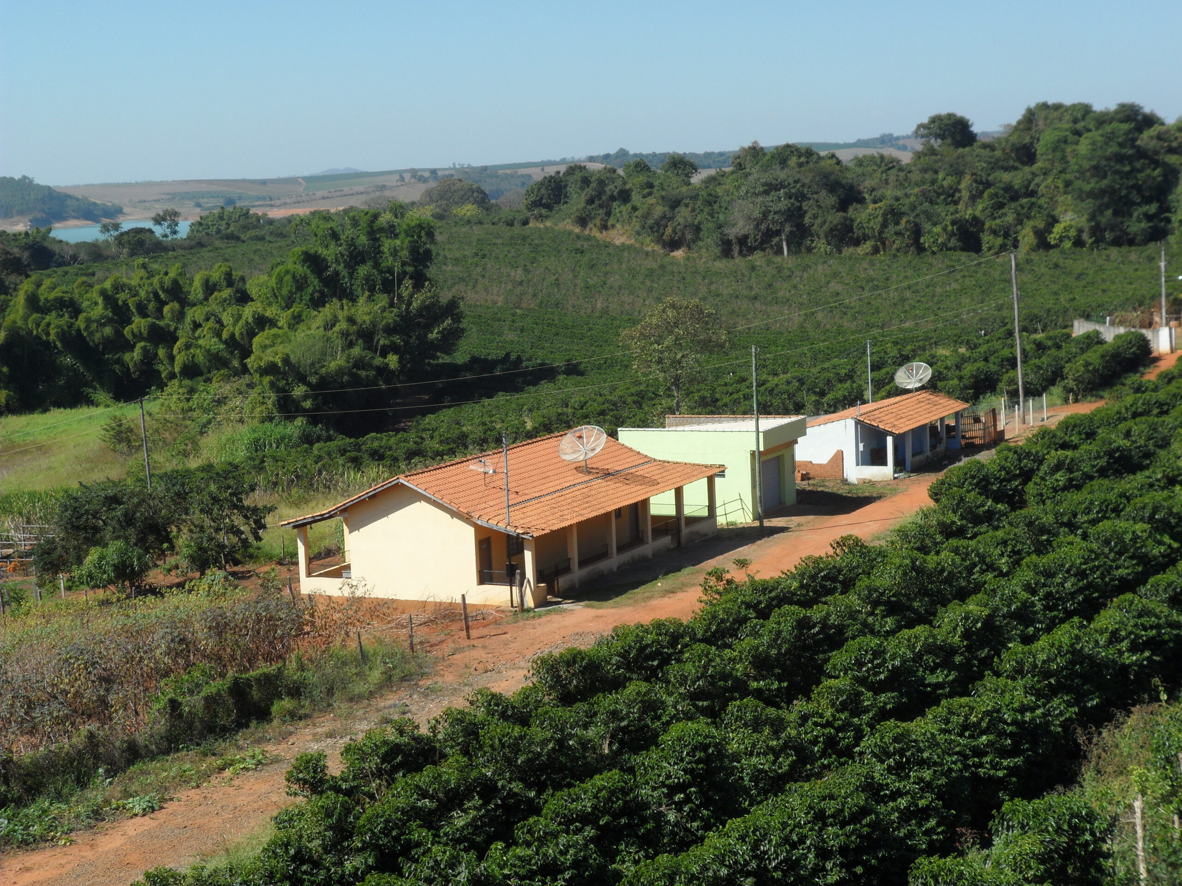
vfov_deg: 23.3
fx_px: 2151
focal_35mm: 63
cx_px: 591
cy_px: 443
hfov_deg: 30.7
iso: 80
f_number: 5.6
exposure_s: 1/350
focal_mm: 11.2
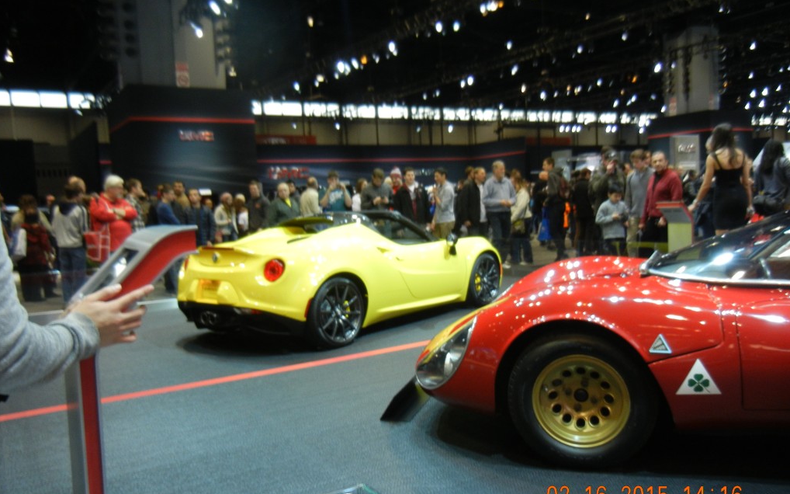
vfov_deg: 39.4
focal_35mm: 32
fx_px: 689
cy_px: 259
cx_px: 393
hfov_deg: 59.7
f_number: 3.5
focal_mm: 5.4
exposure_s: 1/60
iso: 286
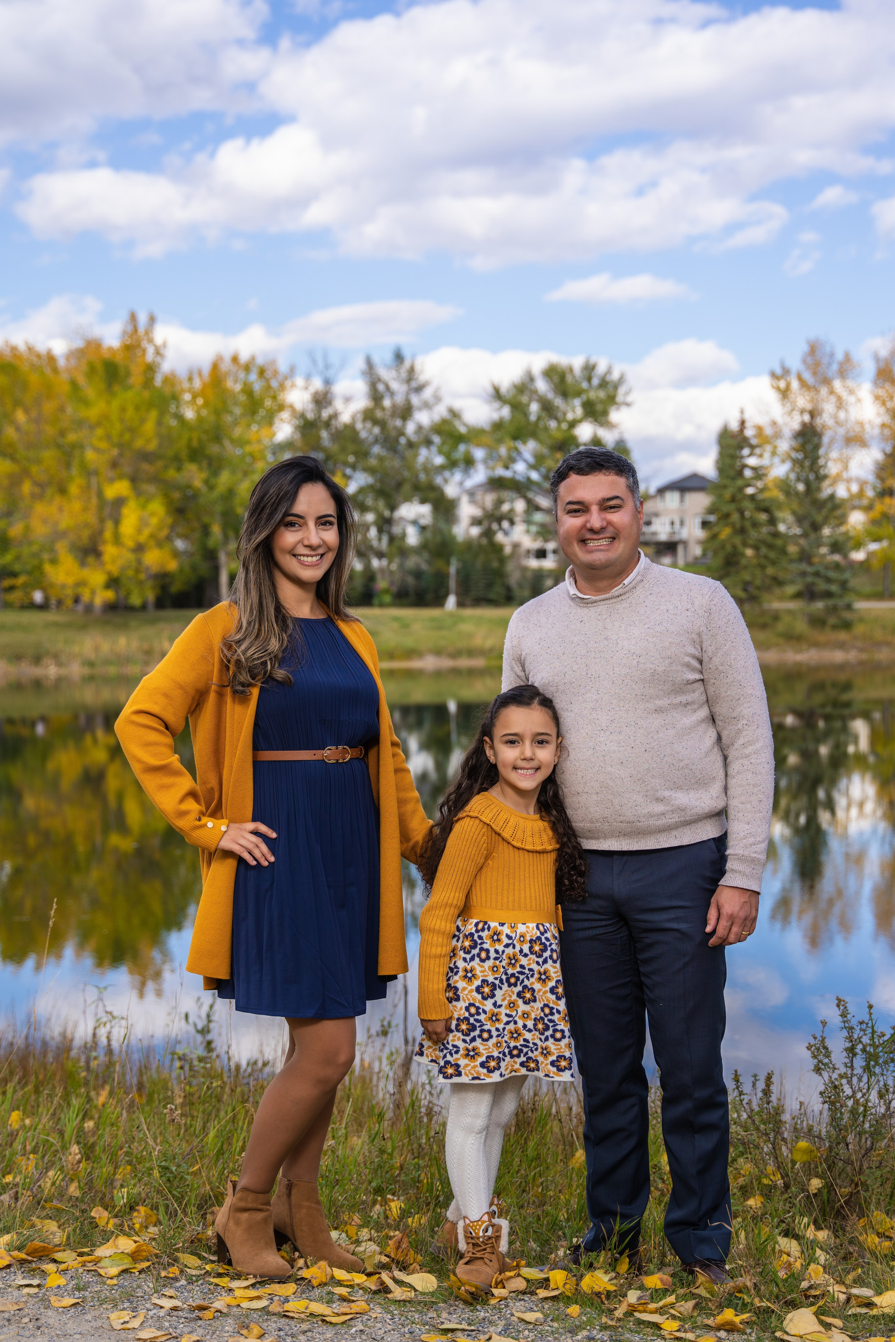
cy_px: 671
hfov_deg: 32.0
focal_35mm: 42
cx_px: 448
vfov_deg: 46.6
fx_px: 1559
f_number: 2.8
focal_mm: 41.8
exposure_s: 1/1250
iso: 125
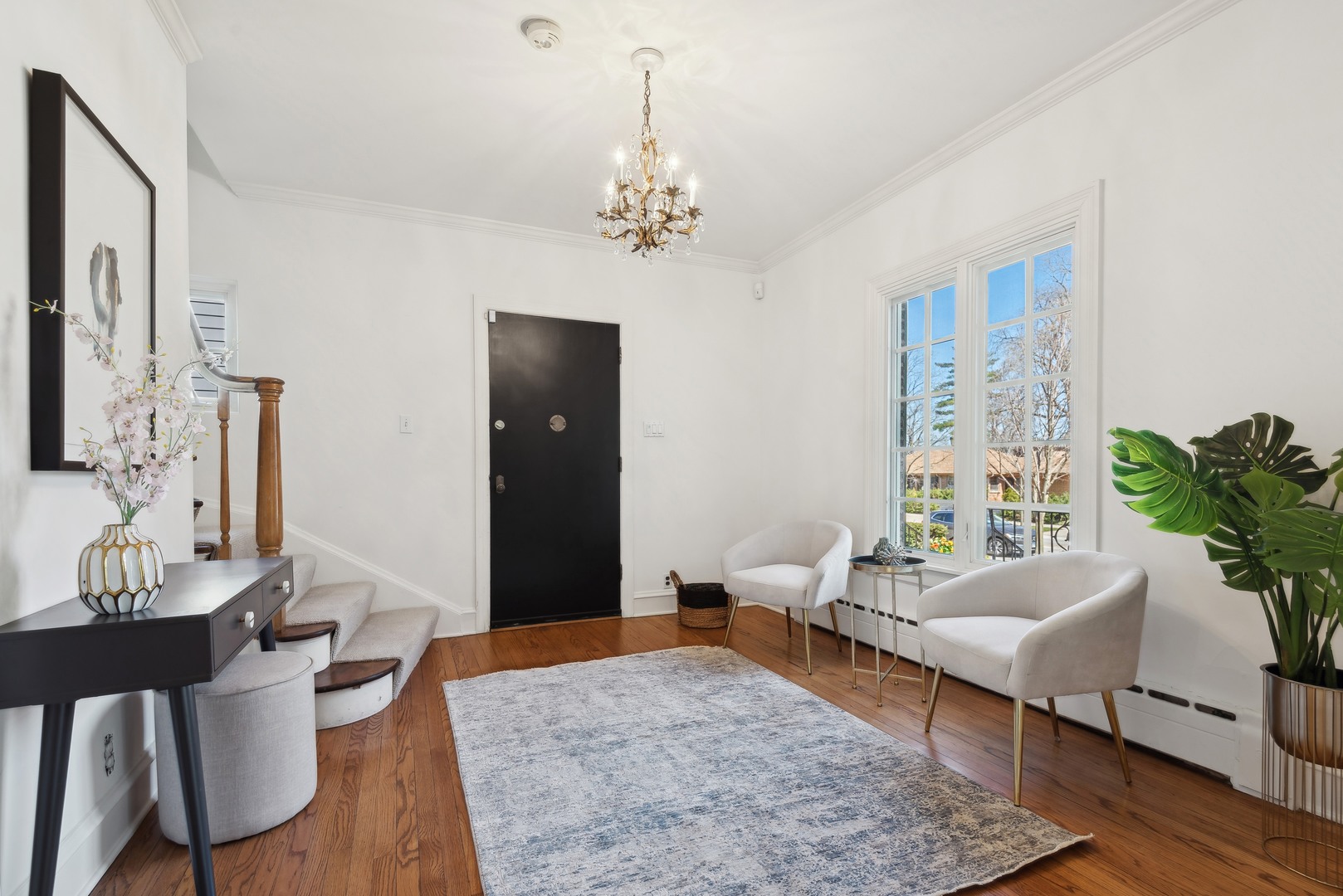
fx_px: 597
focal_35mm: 16
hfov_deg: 96.7
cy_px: 448
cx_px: 672
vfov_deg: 73.8
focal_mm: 16
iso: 200
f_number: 9
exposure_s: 1/6
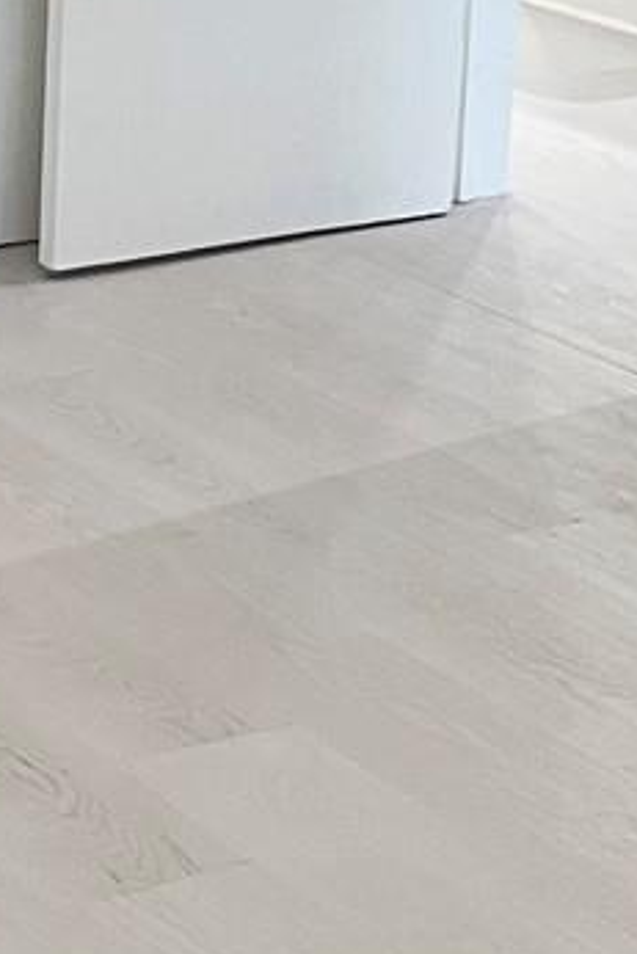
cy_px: -91
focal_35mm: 125
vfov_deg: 15.9
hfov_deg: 10.7
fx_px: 3314
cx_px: -259
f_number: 1.6
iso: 160
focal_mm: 4.2
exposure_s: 1/60
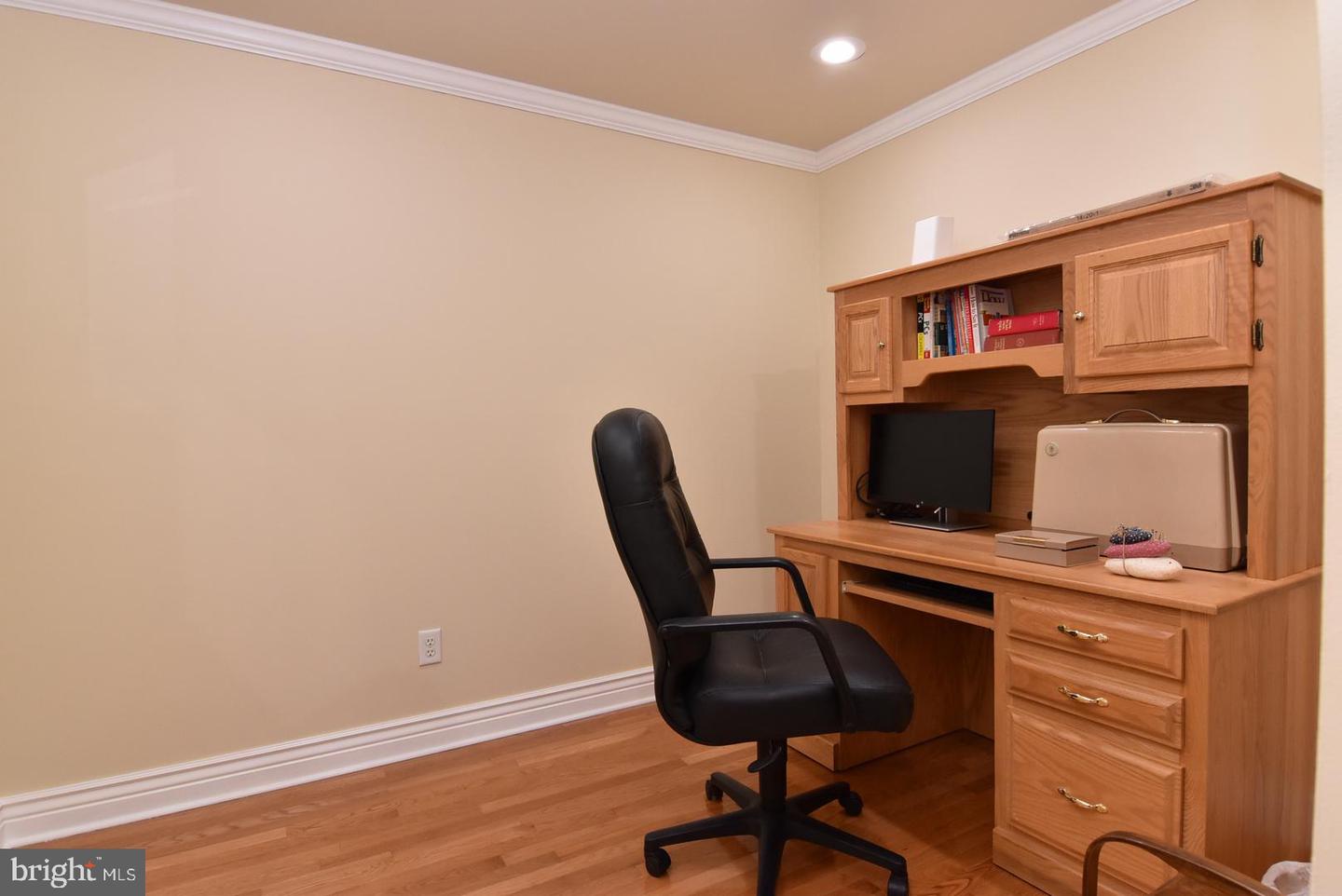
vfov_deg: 67.5
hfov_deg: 90.0
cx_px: 671
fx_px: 671
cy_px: 448
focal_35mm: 18
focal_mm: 12
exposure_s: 1/40
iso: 800
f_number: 8
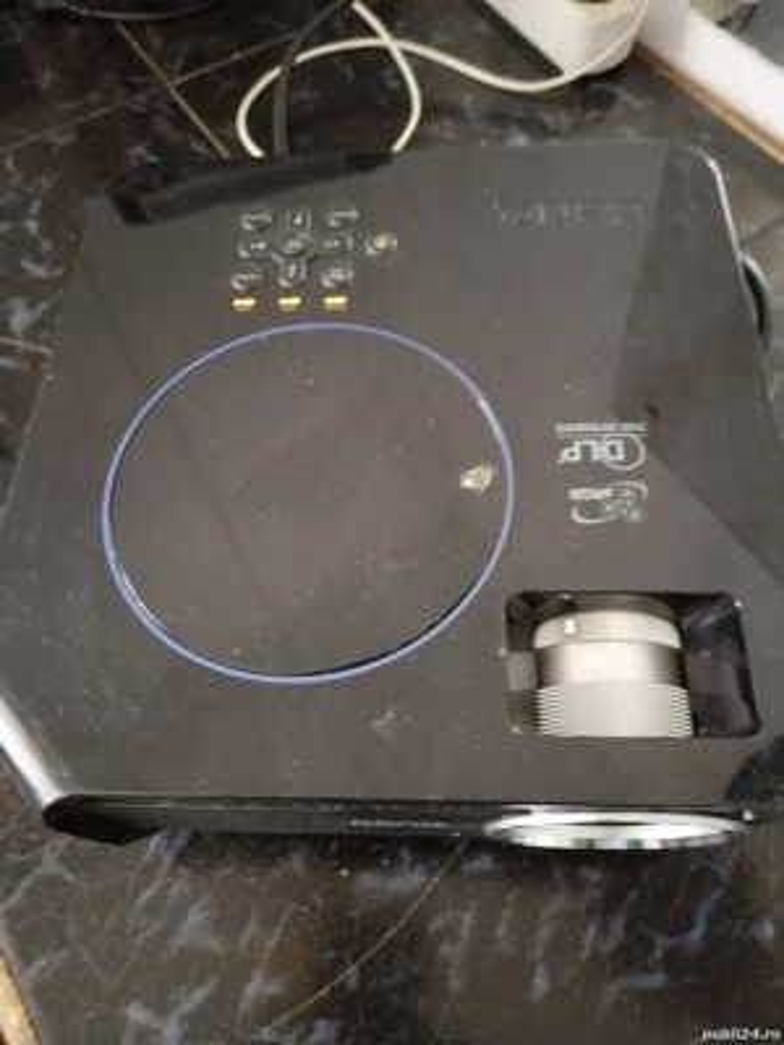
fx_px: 785
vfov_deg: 67.3
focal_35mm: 26
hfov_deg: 53.1
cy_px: 522
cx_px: 392
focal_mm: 4.75
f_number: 1.8
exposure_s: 1/16.7
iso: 1769
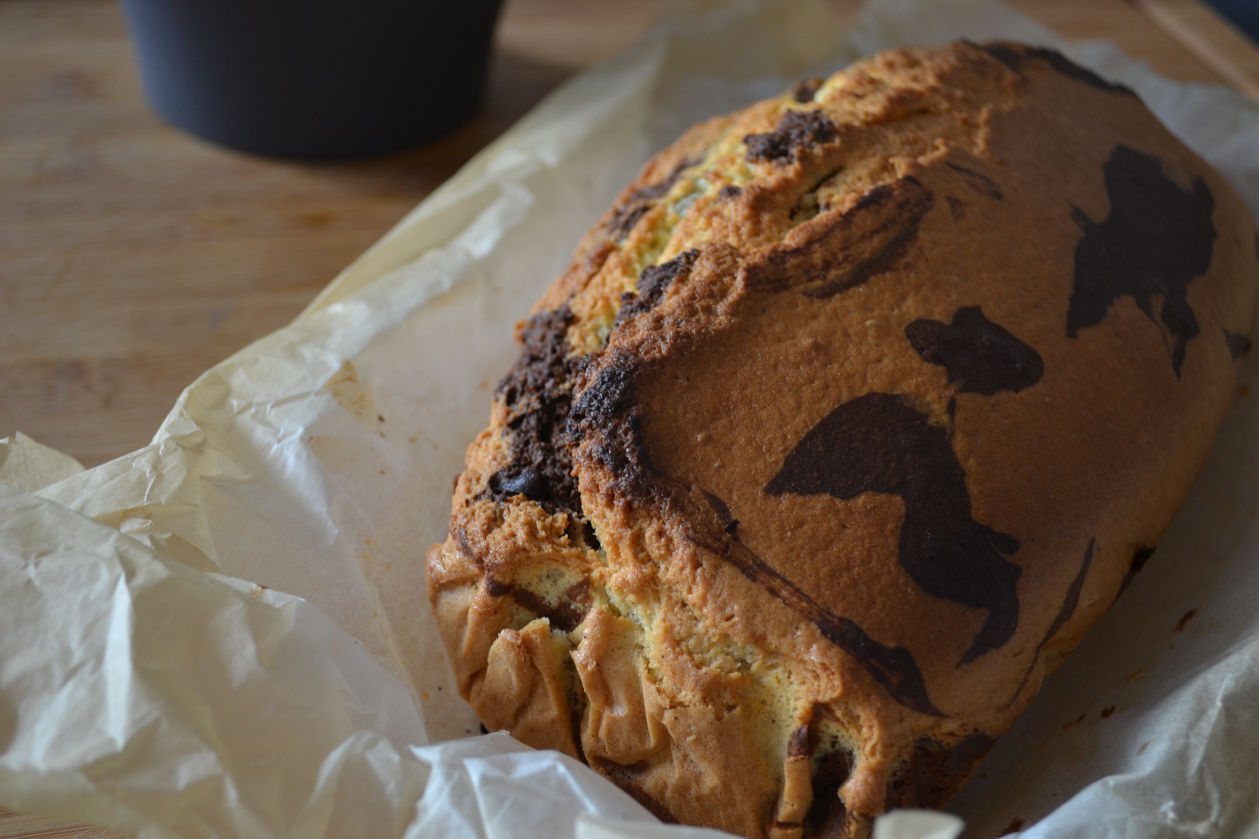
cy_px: 420
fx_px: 1836
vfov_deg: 25.8
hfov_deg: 37.9
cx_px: 630
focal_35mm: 52
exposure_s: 1/60
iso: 400
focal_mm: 35
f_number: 5.6
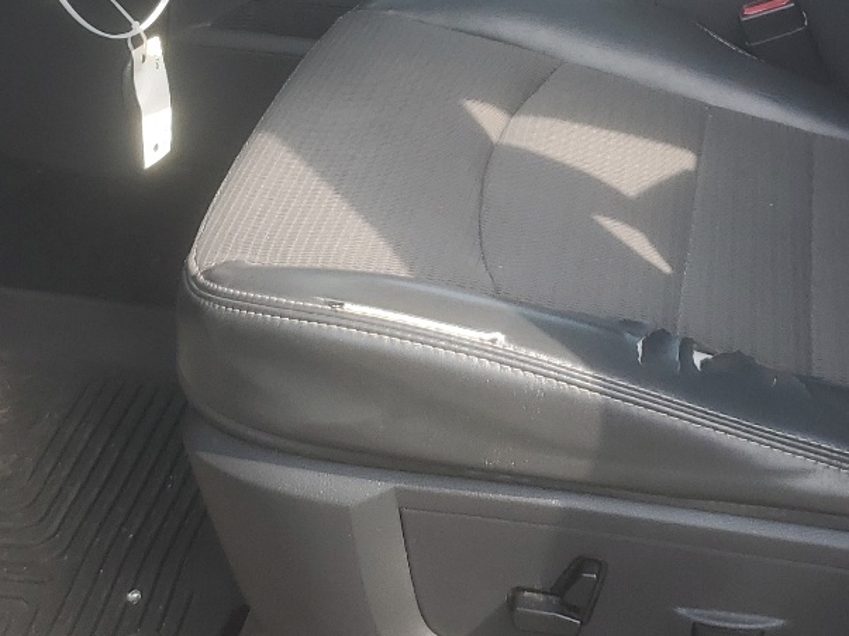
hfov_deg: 28.2
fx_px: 1692
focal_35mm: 69
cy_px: -129
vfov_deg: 20.0
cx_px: 451
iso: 50
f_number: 1.5
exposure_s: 1/526
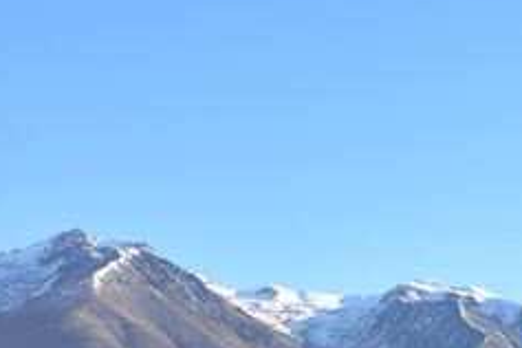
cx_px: 520
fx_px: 1551
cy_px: 352
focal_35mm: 107
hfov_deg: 18.6
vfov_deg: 12.6
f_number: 10
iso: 200
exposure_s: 1/400
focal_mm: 22
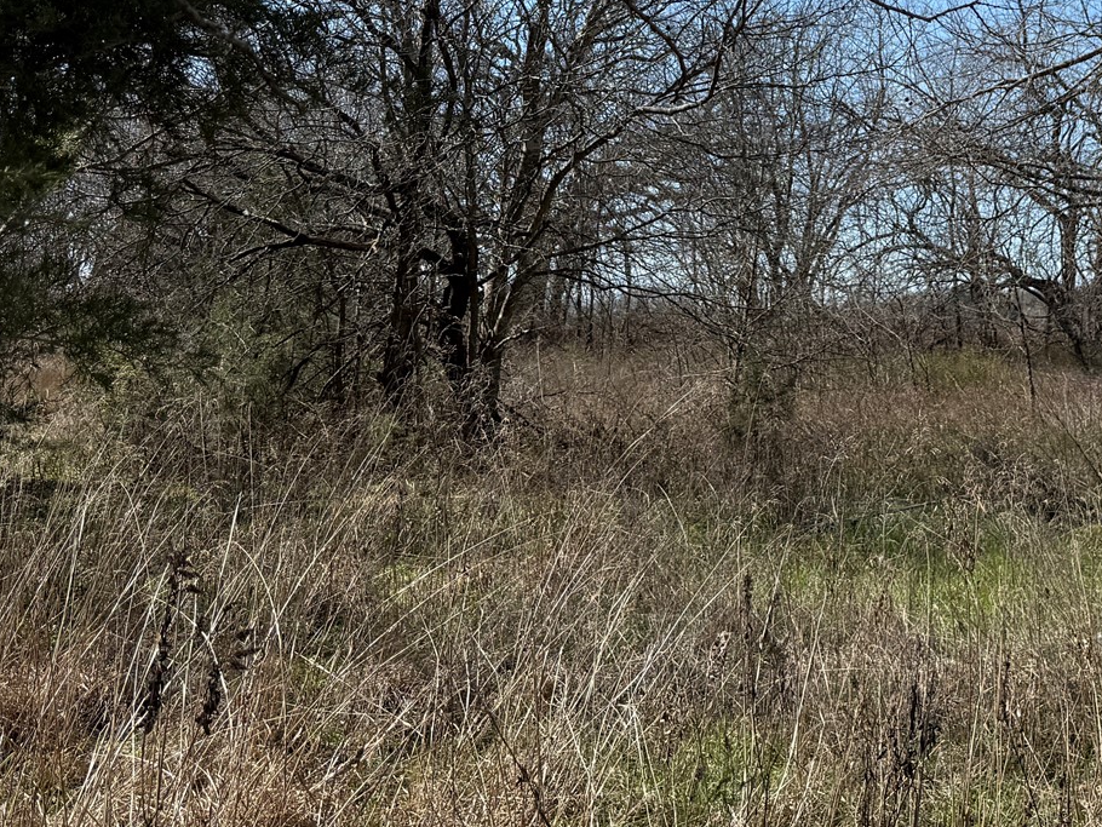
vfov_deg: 25.3
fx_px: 1720
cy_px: -63
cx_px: 849
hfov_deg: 34.6
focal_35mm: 54
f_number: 1.78
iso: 80
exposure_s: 1/3759
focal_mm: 6.76
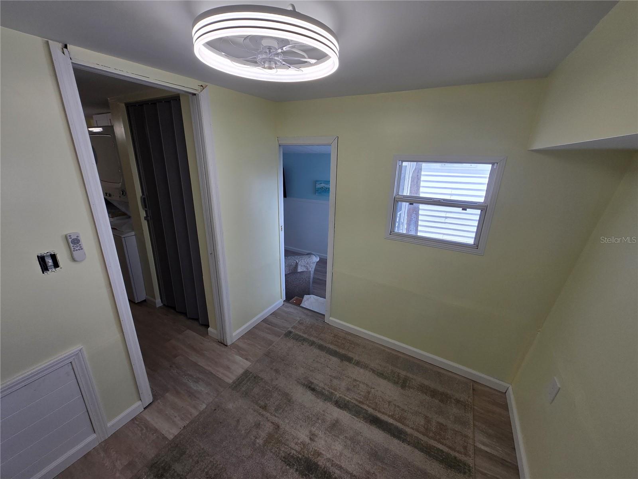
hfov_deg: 106.2
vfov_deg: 89.9
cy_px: 240
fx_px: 240
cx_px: 319
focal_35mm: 13
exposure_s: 1/131
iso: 25
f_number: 2.2
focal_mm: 1.7
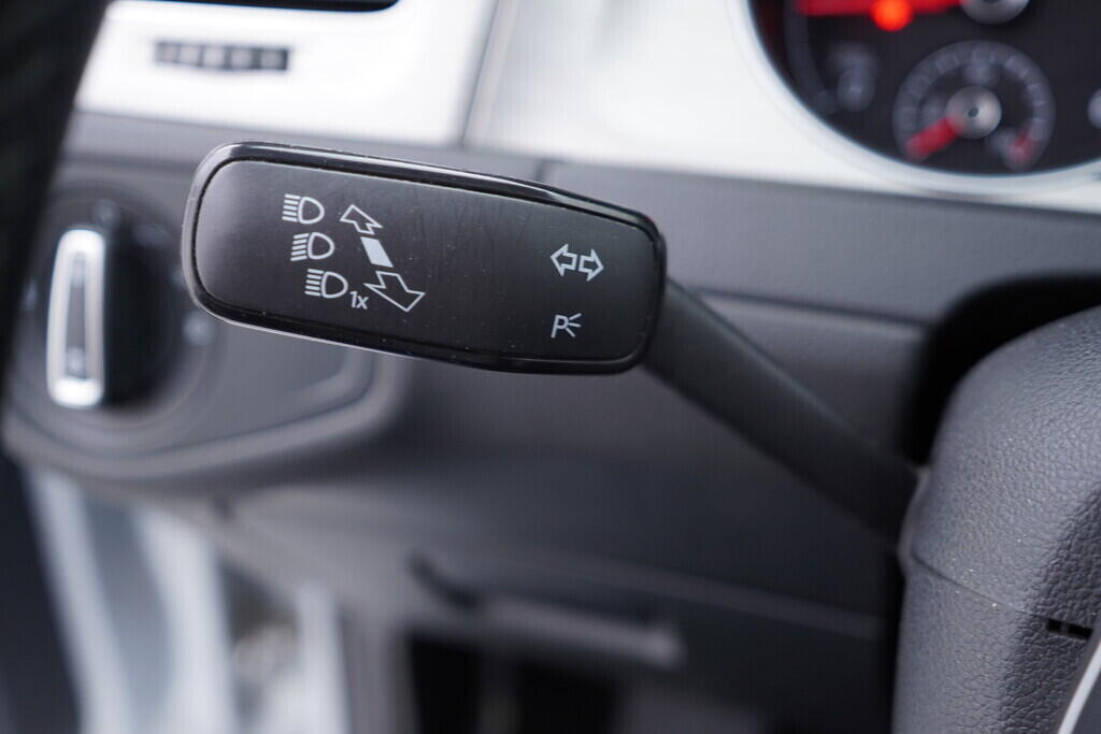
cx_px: 550
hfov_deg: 53.1
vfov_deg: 36.9
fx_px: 1101
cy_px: 367
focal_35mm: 36
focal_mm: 24
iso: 250
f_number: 2.8
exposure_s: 1/40
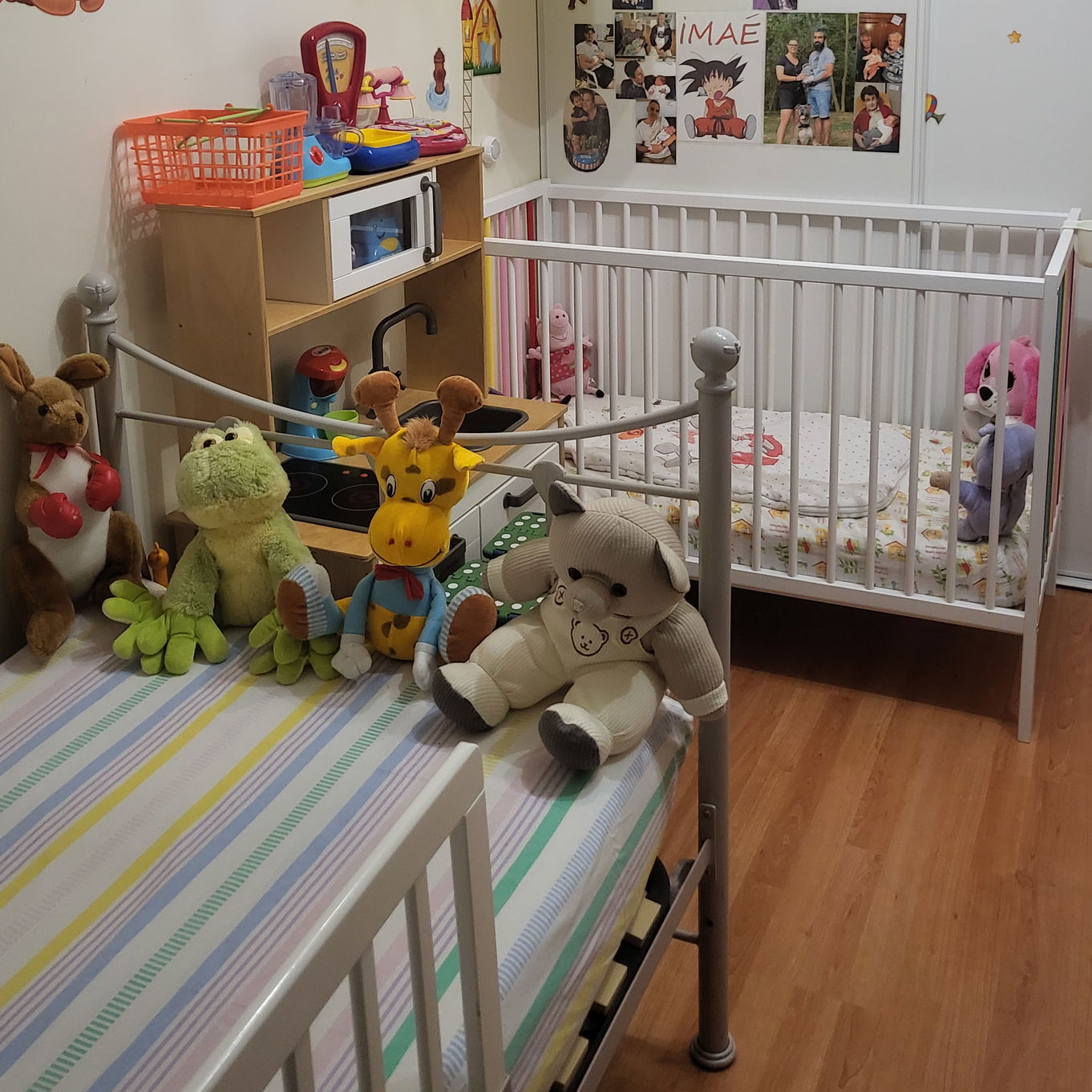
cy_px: 256
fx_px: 1285
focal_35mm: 36
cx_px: 590
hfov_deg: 46.0
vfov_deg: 44.3
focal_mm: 4.25
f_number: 1.8
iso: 500
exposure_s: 1/50
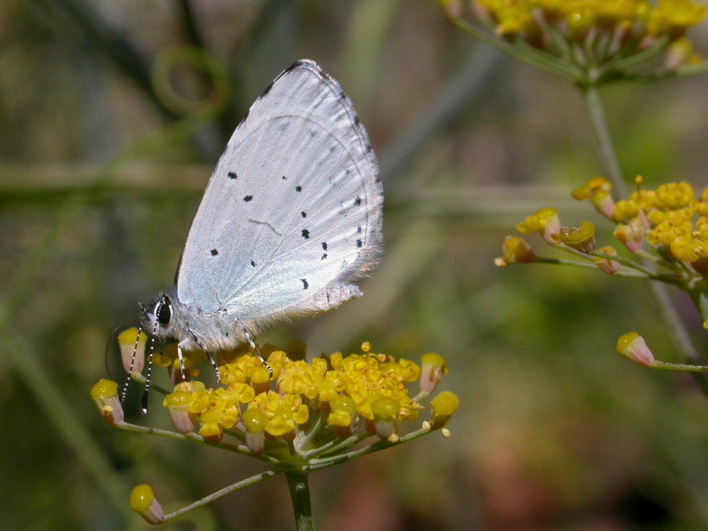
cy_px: 266
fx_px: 2904
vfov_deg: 10.4
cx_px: 354
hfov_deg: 13.9
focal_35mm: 142
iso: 100
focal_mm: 29.5
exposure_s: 1/334
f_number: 8.7
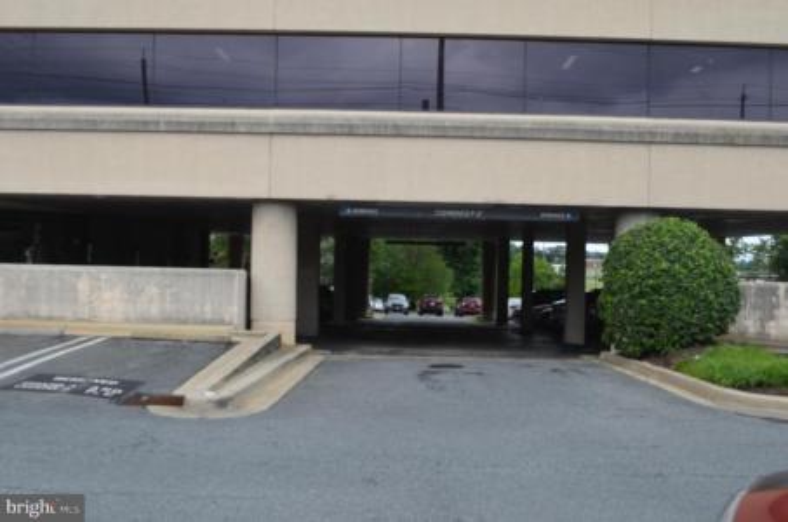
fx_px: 786
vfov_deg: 36.7
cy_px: 261
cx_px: 394
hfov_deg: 53.2
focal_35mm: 36
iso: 200
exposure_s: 1/250
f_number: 8
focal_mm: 24
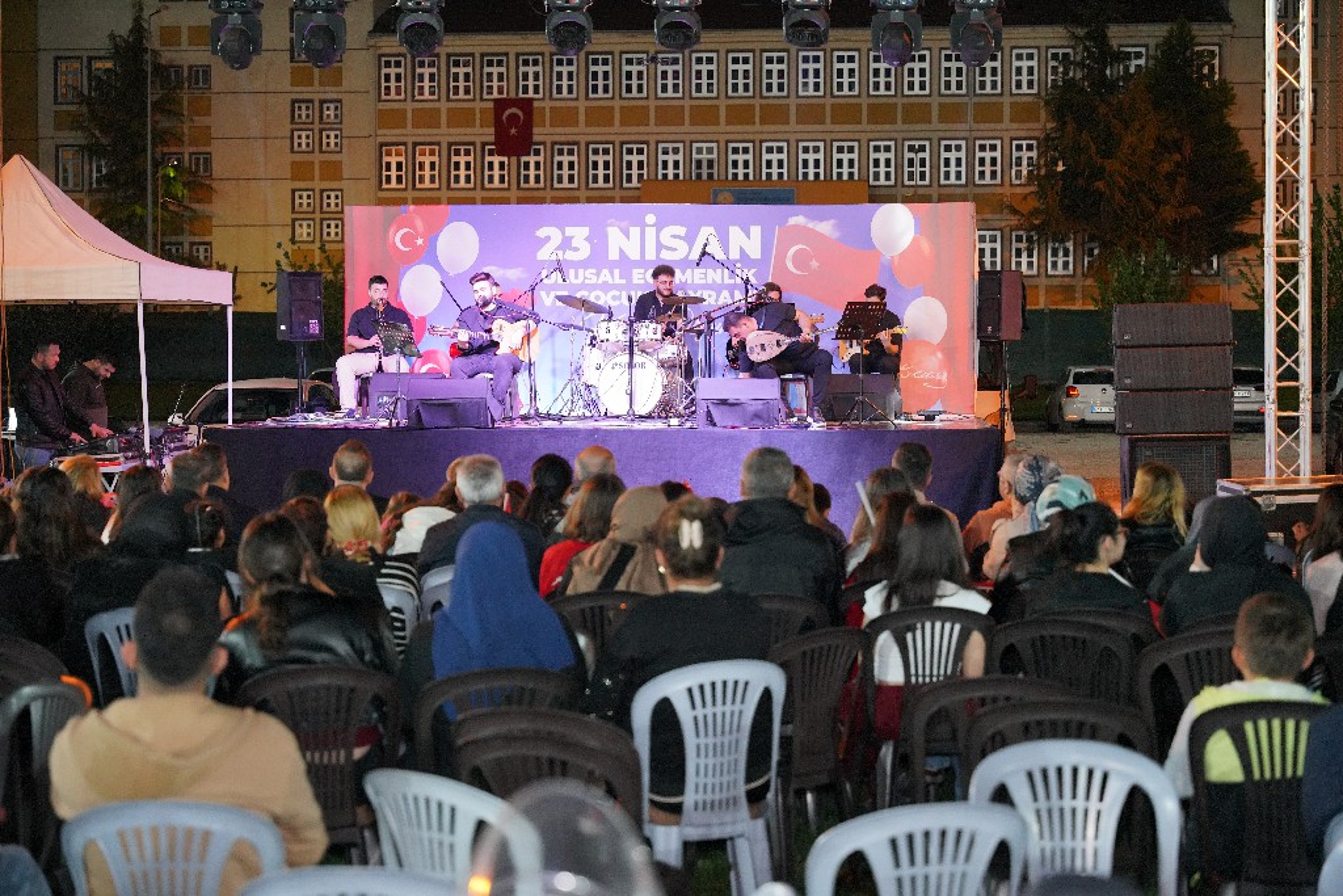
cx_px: 672
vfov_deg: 19.5
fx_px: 2612
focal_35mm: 70
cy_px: 448
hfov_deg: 28.8
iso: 4000
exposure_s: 1/80
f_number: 3.2
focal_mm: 70
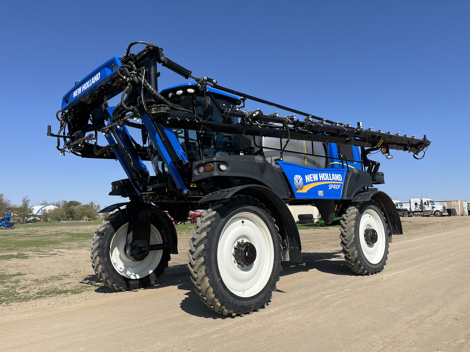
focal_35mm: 26
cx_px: 235
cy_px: 176
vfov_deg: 53.1
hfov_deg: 67.3
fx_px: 353
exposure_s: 1/3876
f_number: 1.6
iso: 50
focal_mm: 5.1
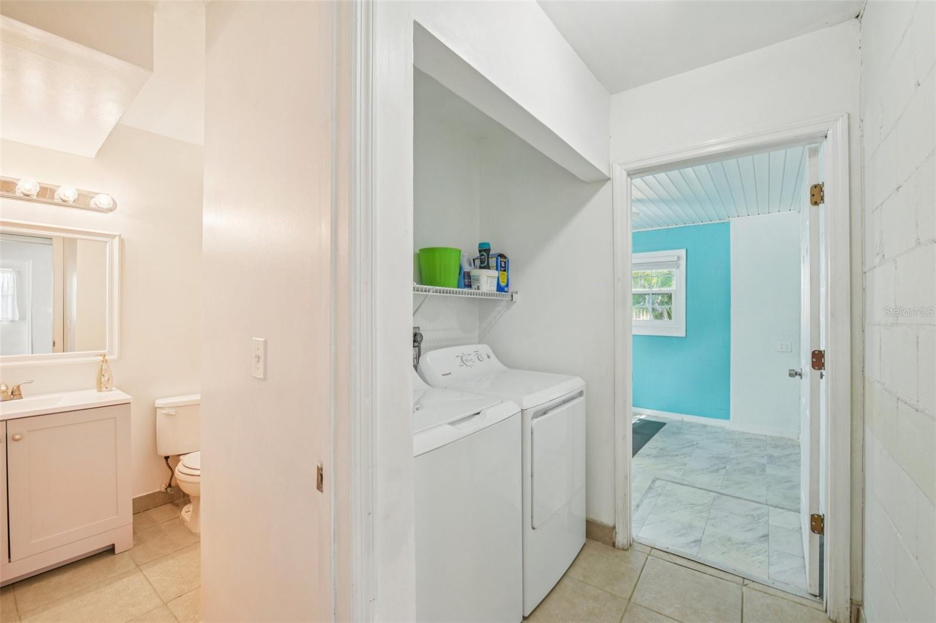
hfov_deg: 100.4
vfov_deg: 77.3
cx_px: 468
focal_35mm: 15
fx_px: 390
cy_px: 312
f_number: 8
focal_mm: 15
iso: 400
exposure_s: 1/25
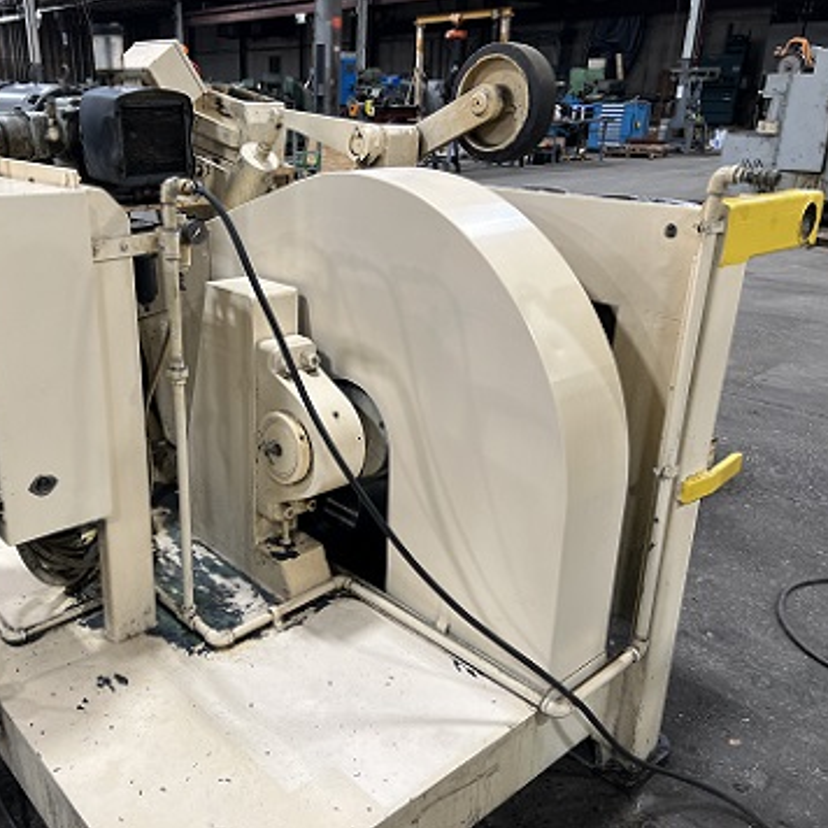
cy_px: 412
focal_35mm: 31
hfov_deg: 51.9
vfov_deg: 52.5
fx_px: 839
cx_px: 305
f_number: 1.5
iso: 64
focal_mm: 5.7
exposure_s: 1/60
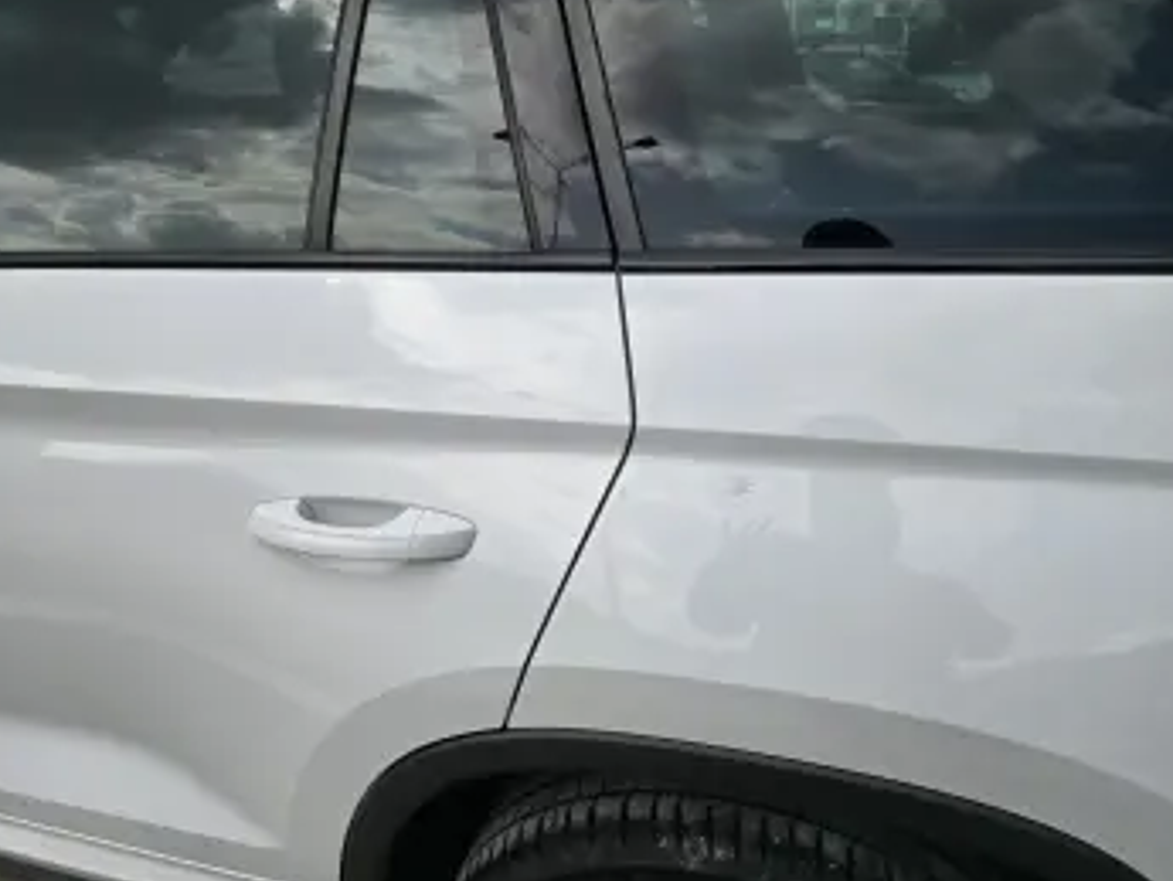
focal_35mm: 24
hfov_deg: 71.6
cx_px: 585
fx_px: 814
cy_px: 435
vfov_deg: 56.8
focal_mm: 6.3
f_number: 1.7
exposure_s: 1/614
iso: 12
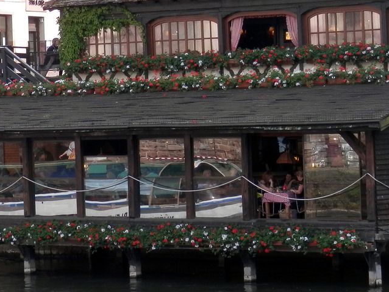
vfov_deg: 8.1
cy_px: 73
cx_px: 102
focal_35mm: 183
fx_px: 2057
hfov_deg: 10.8
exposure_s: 1/100
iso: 80
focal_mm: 13.1
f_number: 4.5
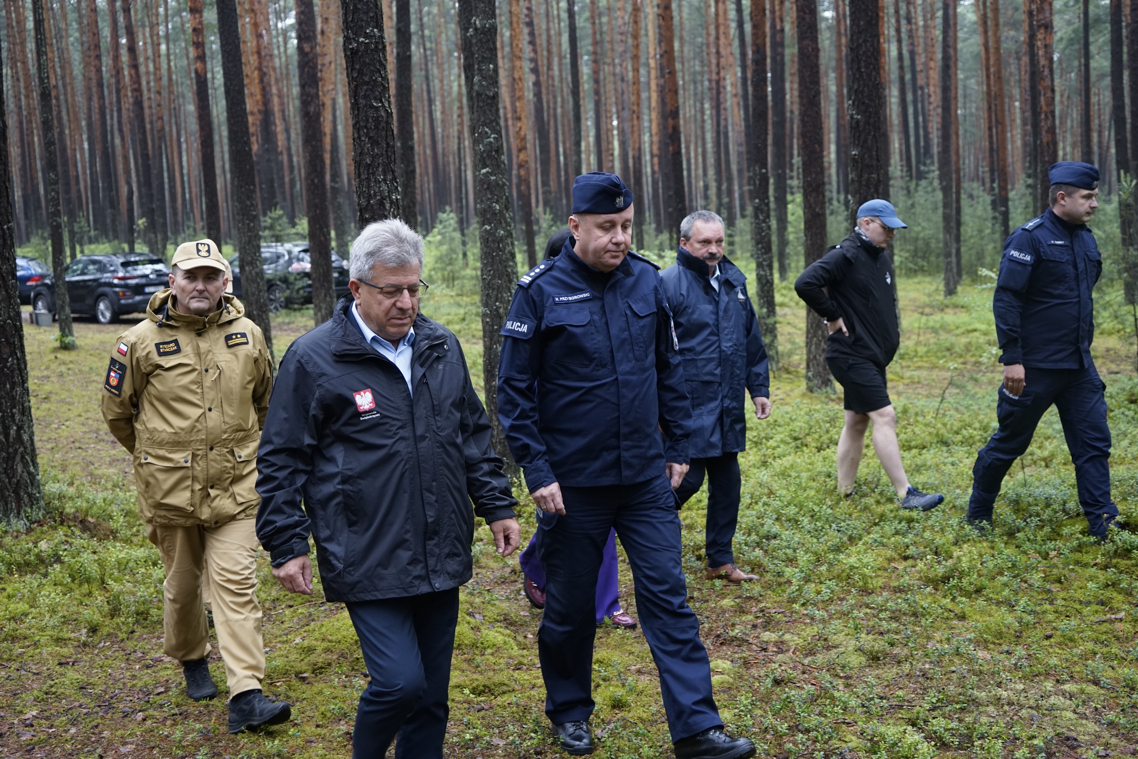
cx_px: 569
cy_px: 380
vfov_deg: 31.9
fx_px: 1328
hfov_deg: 46.4
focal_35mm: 42
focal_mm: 42
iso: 1000
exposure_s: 1/160
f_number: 4
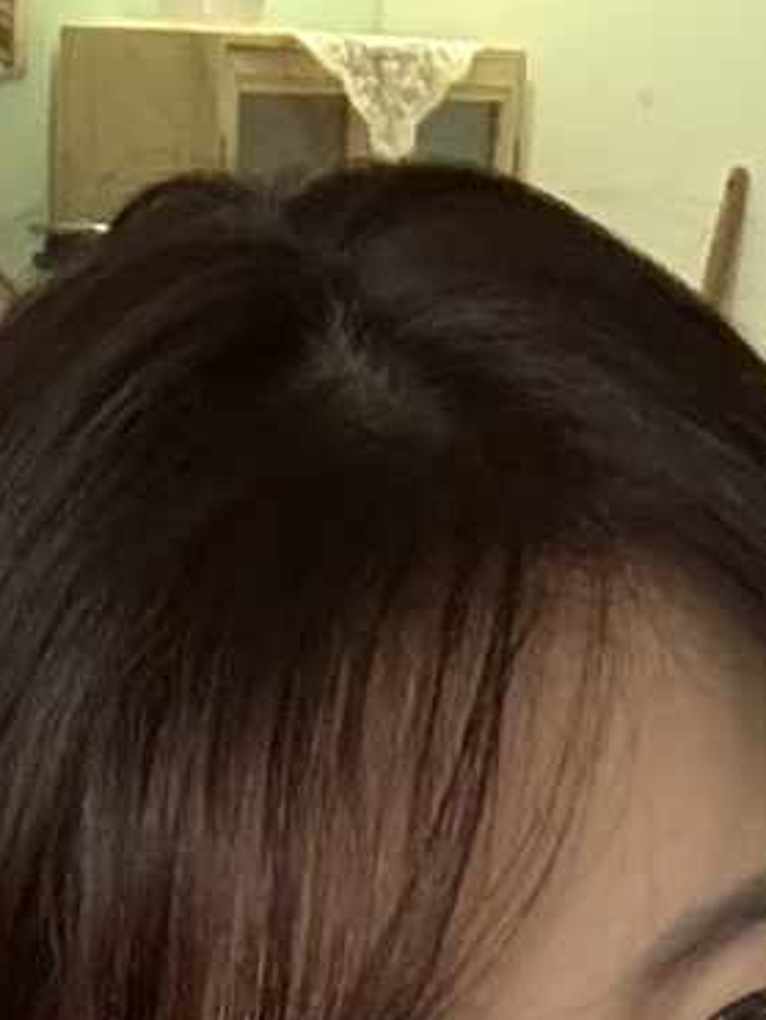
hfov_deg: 9.9
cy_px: 3079
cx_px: 113
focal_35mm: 149
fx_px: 4391
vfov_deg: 9.9
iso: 320
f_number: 1.9
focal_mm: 2.69
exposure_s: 1/42
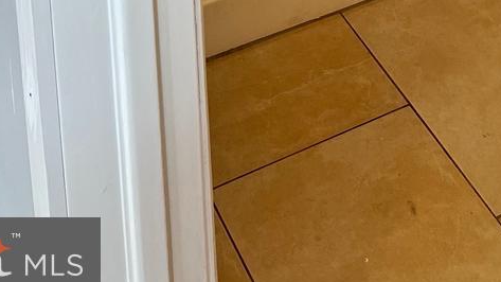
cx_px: 446
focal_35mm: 92
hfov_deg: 22.6
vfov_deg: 10.3
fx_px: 1222
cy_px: -510
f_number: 1.5
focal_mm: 5.7
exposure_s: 1/120
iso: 64
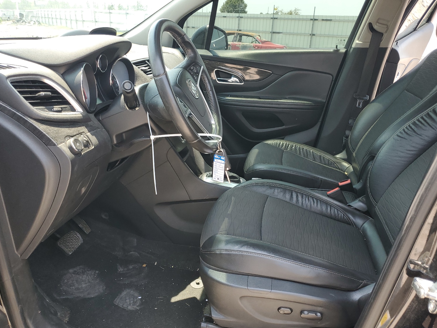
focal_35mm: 28
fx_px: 353
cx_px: 225
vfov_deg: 49.7
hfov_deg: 63.4
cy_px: 174
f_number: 1.5
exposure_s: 1/286
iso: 50
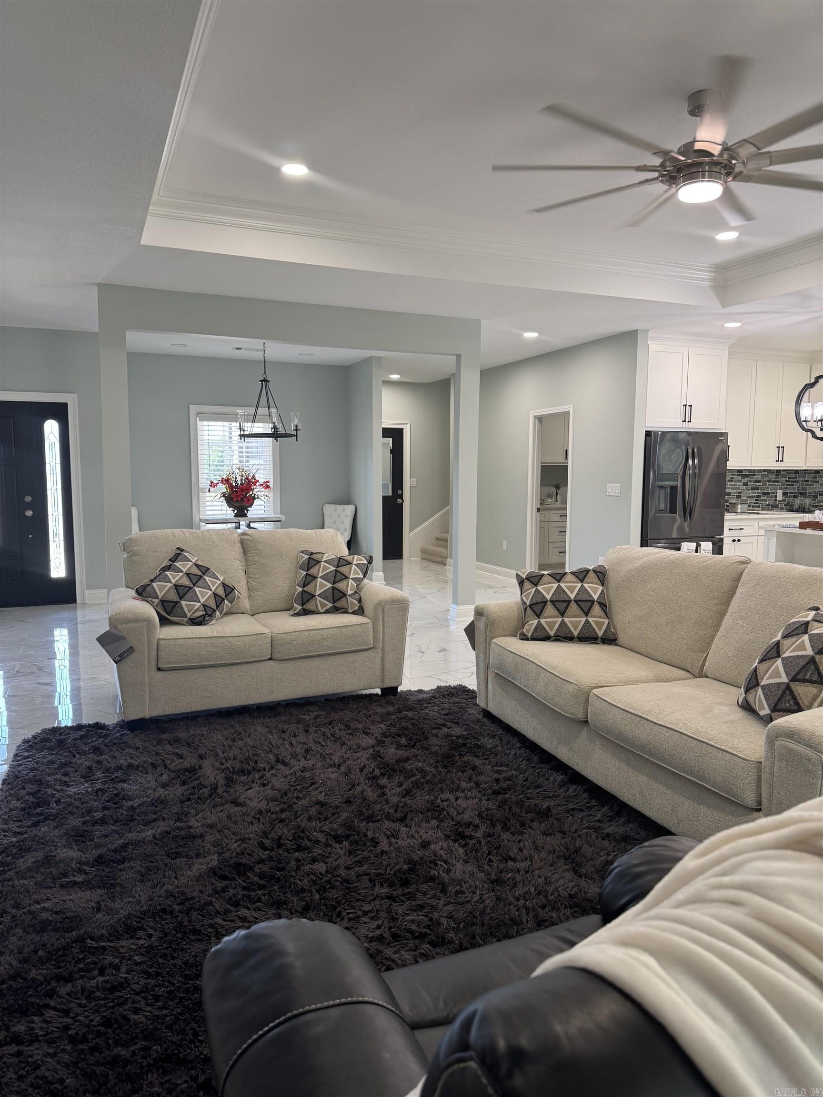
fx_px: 761
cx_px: 412
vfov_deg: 71.6
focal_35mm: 24
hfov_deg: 56.8
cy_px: 548
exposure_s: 1/60
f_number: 1.78
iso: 125
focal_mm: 6.76
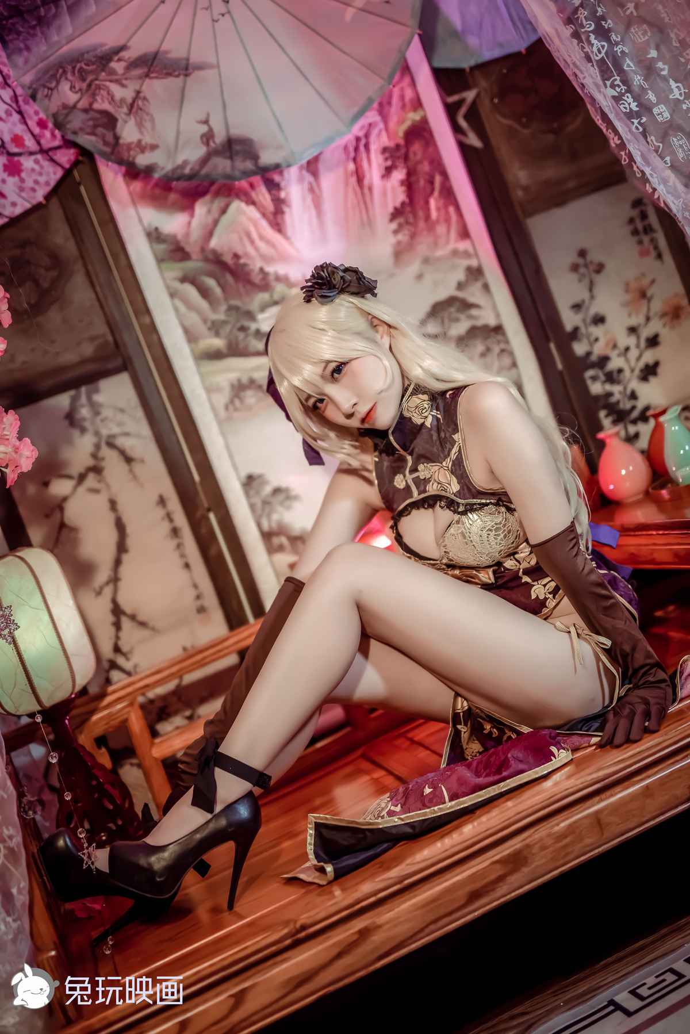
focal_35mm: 50
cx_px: 345
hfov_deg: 27.0
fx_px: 1436
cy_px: 517
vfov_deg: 39.6
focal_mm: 50
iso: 100
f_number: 1.4
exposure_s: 1/800
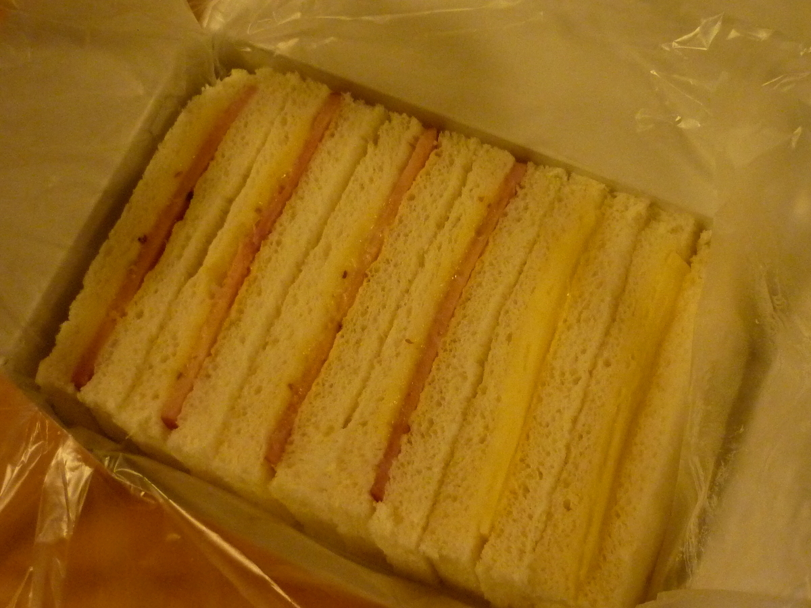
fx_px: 1195
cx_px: 406
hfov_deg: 37.5
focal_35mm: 51
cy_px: 304
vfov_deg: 28.6
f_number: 2.9
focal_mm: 5.9
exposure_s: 1/30
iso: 500
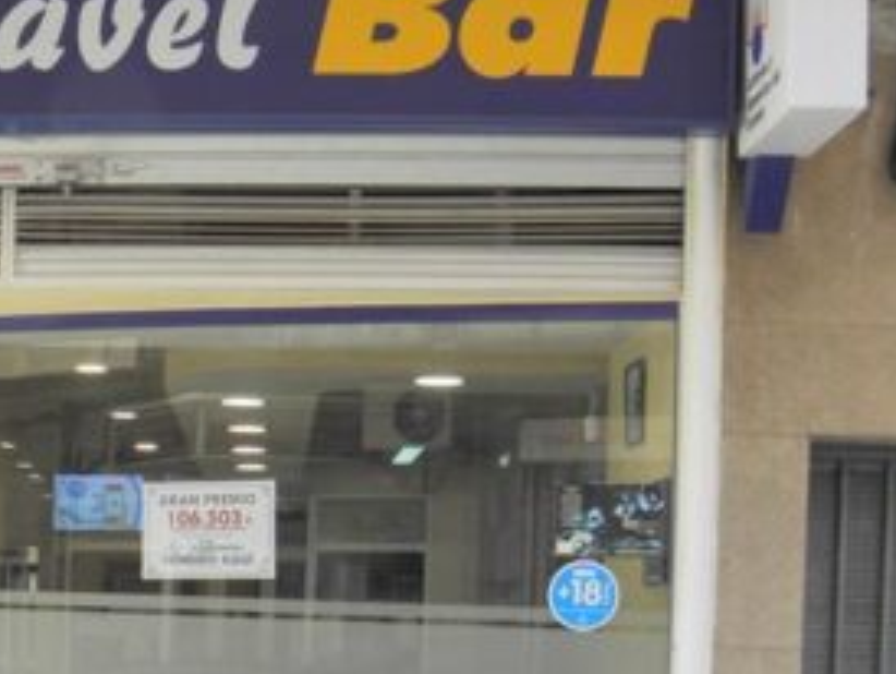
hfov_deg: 27.8
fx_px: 1710
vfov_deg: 21.5
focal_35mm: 66
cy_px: 667
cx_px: 26
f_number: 4
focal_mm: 4.6
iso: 64
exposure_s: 1/60
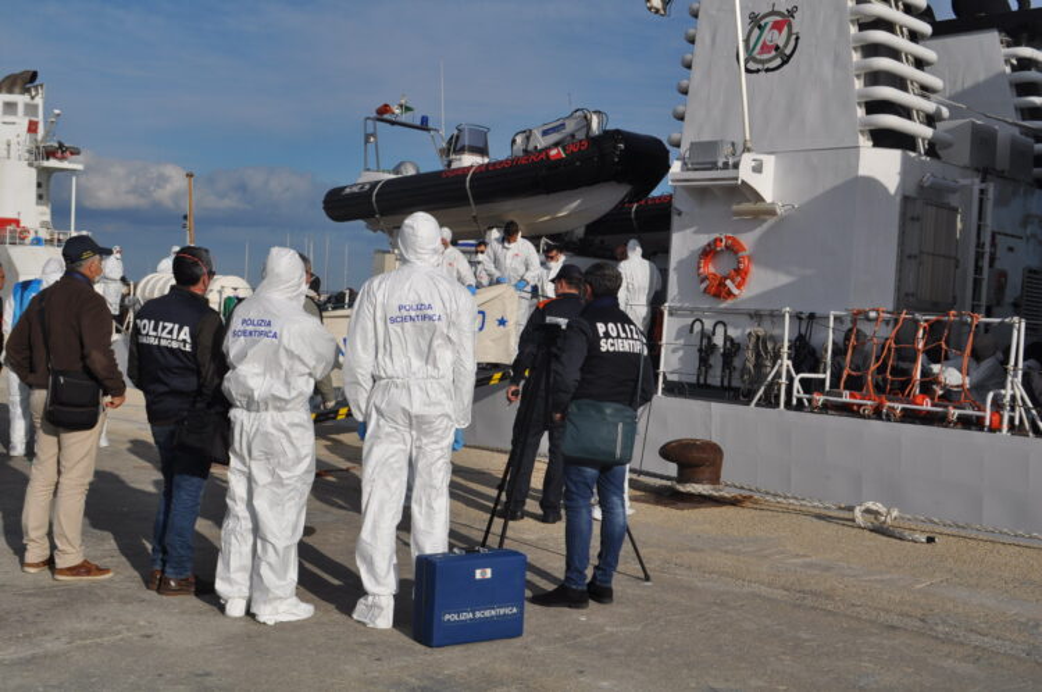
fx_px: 1257
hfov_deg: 45.0
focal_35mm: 44
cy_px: 346
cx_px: 521
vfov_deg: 30.8
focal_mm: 29
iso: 200
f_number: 11
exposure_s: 1/640
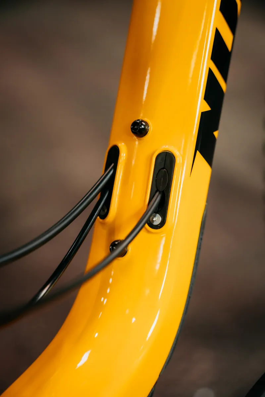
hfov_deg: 25.3
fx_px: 591
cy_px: 198
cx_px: 132
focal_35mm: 54
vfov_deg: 37.2
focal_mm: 53.5
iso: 1000
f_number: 2.8
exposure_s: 1/125
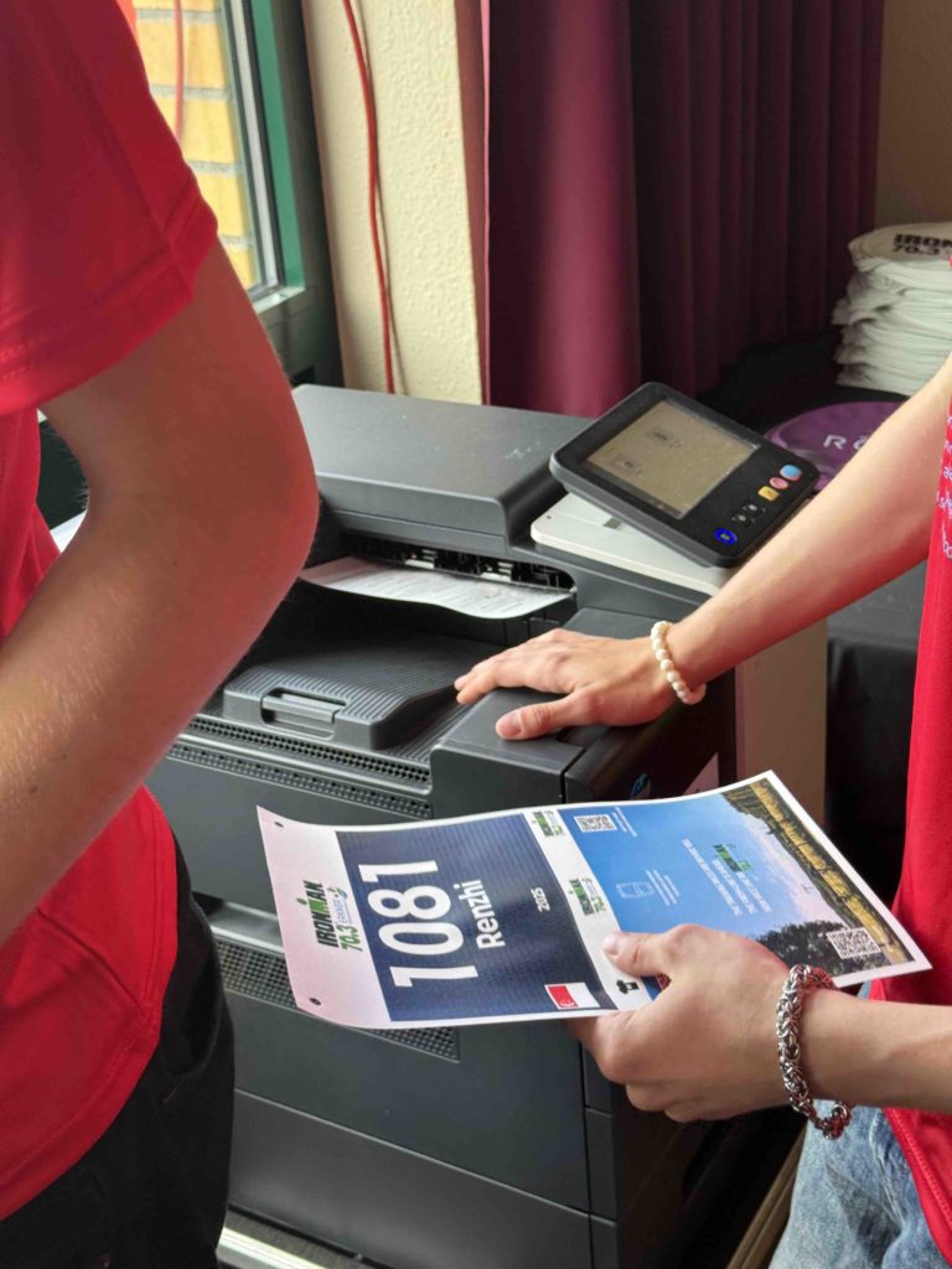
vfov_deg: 39.7
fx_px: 1760
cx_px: 476
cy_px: 634
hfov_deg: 30.3
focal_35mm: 48
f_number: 1.78
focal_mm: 6.76
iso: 100
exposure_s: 1/76
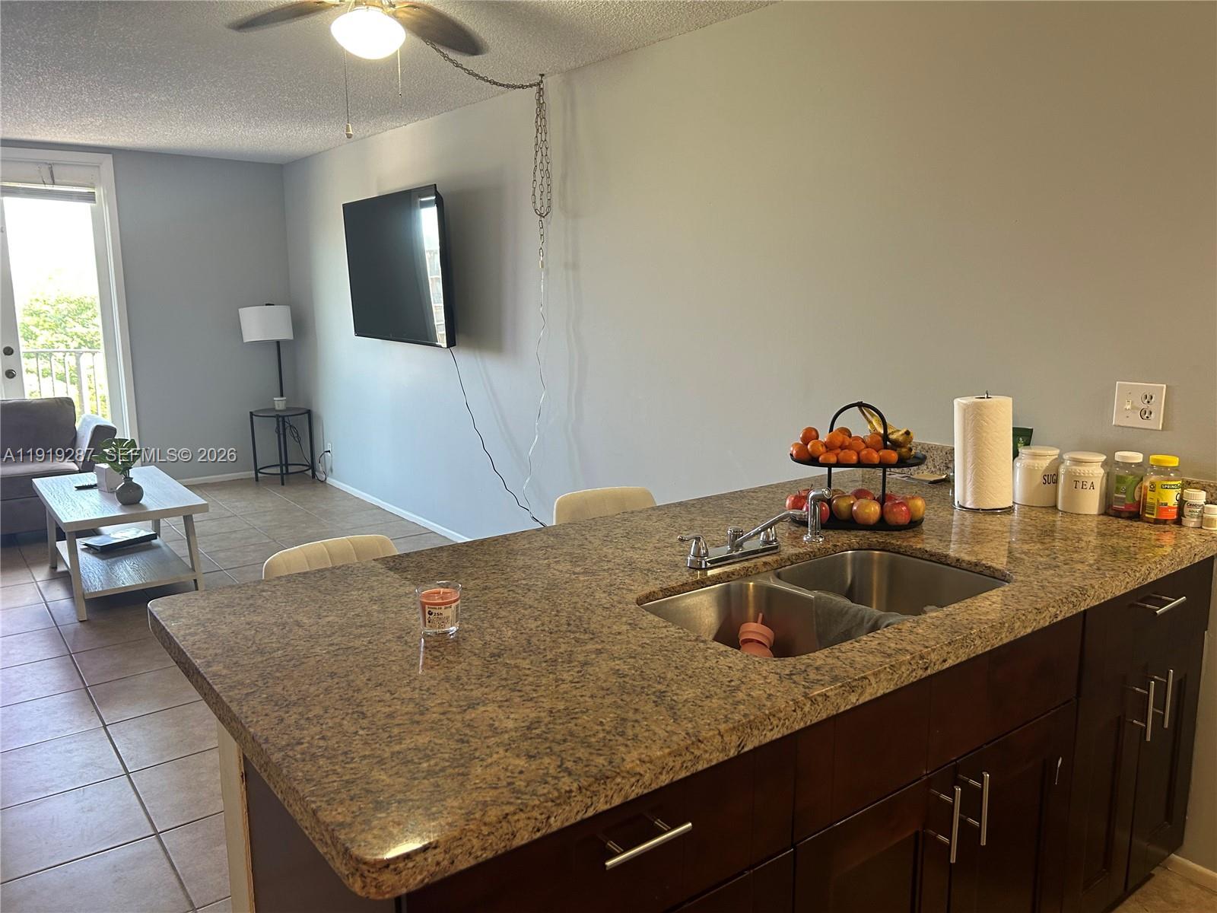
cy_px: 456
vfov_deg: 53.1
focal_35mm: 26
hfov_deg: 67.3
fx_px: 914
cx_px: 608
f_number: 1.5
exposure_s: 1/60
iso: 100
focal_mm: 5.7
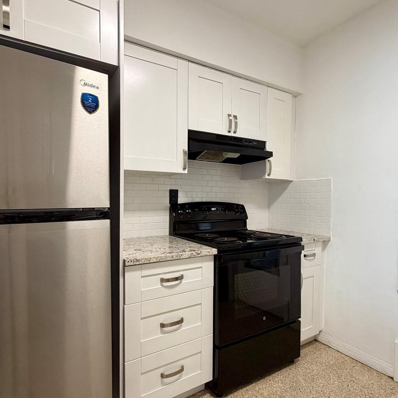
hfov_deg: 74.8
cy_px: 209
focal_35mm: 20
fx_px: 260
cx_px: 190
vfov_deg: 74.8
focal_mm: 2.22
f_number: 2.2
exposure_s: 1/120
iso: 320
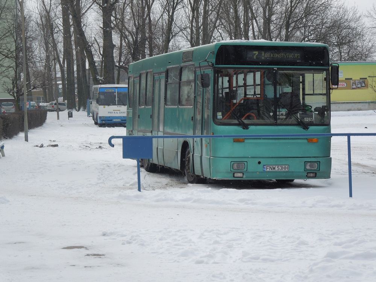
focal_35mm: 106
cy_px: 141
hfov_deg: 18.5
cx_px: 188
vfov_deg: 14.0
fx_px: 1151
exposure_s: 1/640
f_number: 4.7
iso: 100
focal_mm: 19.1
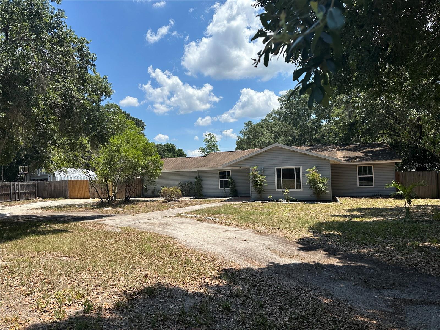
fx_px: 305
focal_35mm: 24
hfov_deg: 71.6
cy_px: 165
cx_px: 220
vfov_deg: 56.8
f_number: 1.78
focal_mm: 6.86
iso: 80
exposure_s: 1/4762
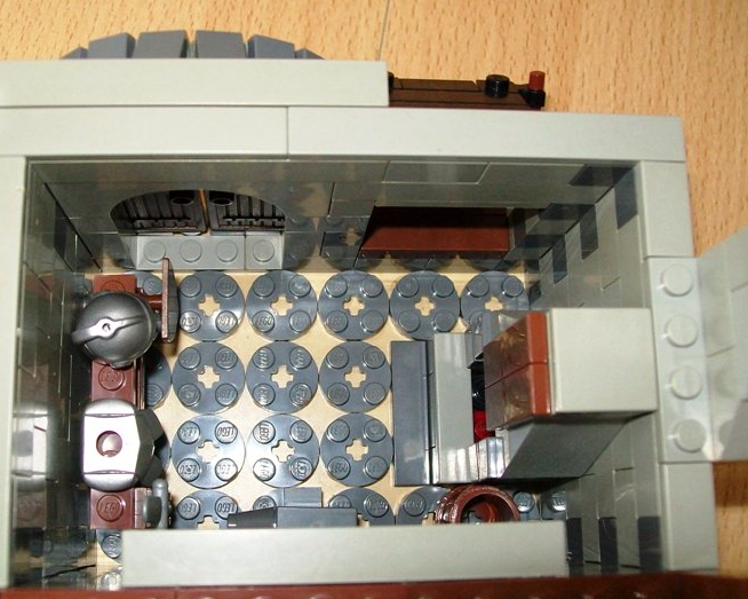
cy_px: 322
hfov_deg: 42.9
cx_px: 336
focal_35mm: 43
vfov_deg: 34.9
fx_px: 952
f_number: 2.7
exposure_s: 1/60
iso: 160
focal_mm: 6
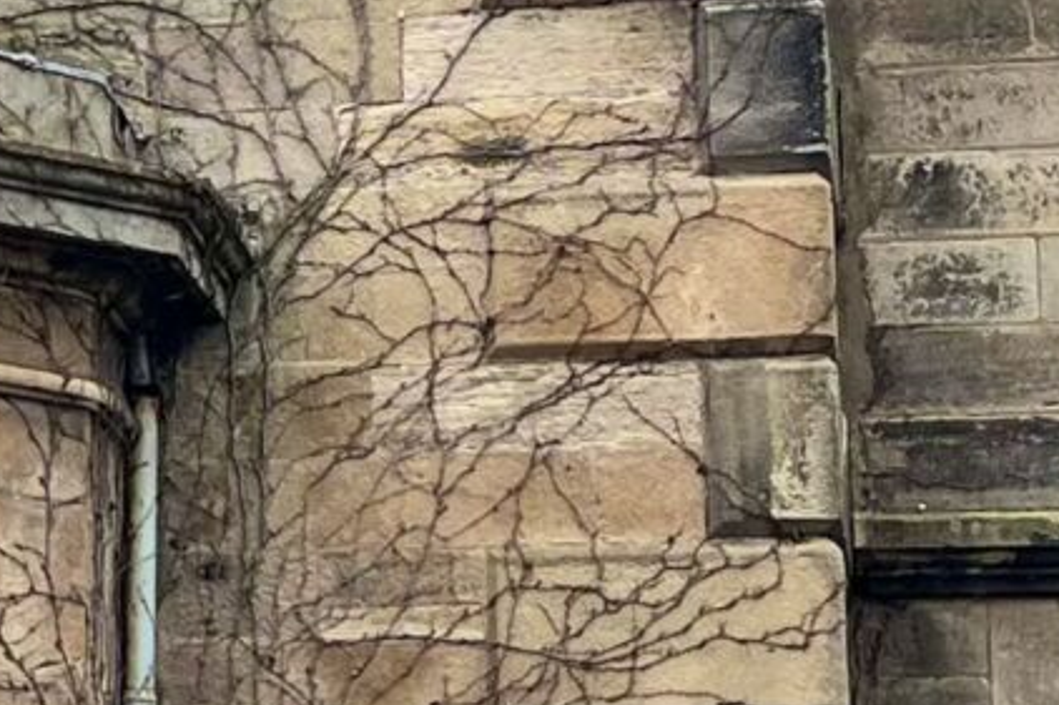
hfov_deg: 12.4
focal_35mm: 164
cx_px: 3
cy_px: 339
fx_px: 4822
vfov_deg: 8.4
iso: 50
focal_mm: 5.7
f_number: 1.5
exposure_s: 1/567
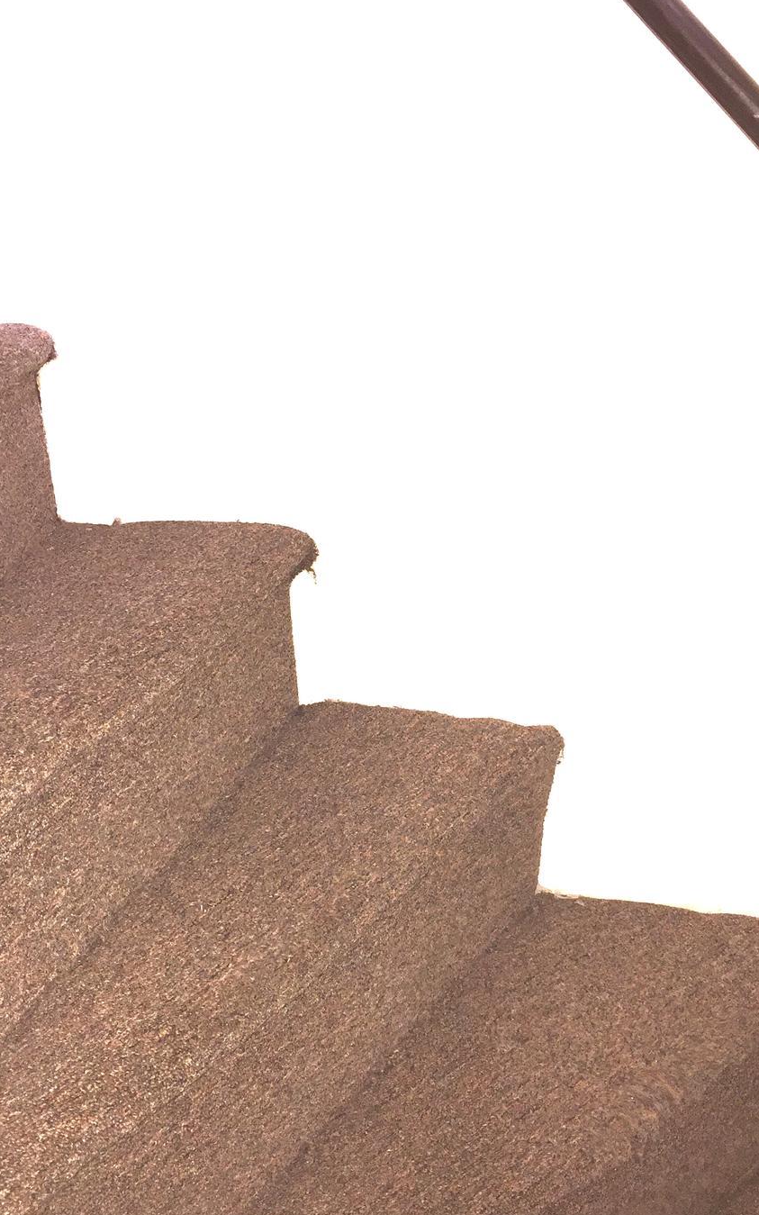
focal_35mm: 35
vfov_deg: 55.2
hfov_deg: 36.2
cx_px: 415
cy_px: 673
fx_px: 1158
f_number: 2.2
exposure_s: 1/30
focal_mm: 4.15
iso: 64
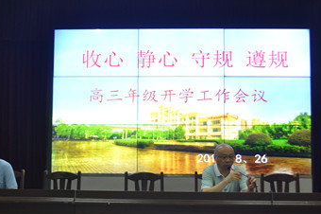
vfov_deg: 25.4
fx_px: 472
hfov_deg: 37.5
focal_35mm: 53
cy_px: 128
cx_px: 140
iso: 400
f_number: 3.8
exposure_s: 1/30
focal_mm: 20
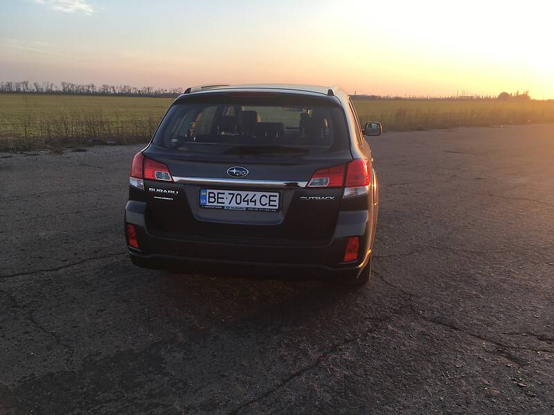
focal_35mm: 29
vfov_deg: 48.2
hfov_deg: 61.7
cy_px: 208
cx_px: 277
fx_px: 464
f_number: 2.2
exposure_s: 1/232
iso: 25
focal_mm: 4.2
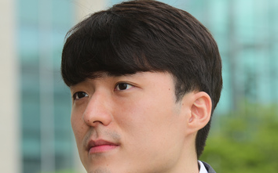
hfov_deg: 8.4
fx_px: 1886
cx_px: 112
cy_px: 150
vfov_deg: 5.3
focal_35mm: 249
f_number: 6.3
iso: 125
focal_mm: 135
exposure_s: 1/200
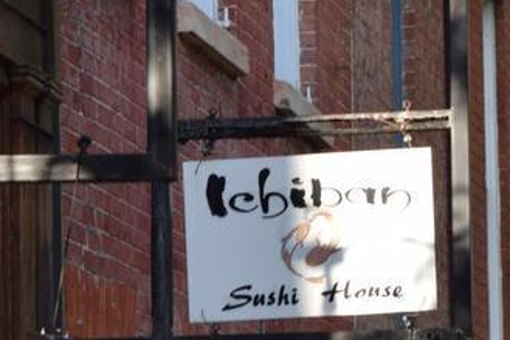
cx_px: 456
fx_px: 5114
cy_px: 737
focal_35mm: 361
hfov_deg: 5.7
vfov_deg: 3.8
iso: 110
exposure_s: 1/125
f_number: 5.6
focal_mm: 55
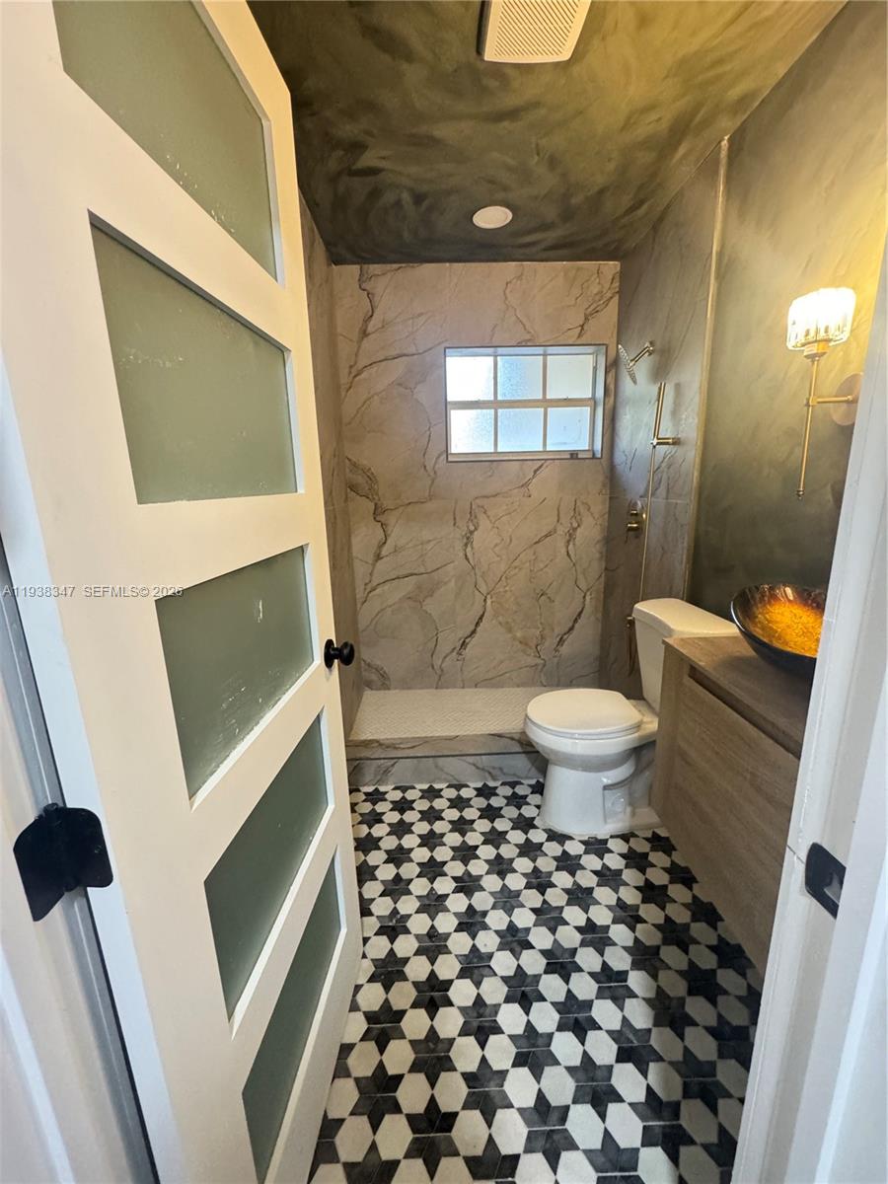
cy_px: 592
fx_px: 479
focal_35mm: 14
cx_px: 444
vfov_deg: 102.1
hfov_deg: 85.7
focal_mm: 2.22
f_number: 2.2
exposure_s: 1/60
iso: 800
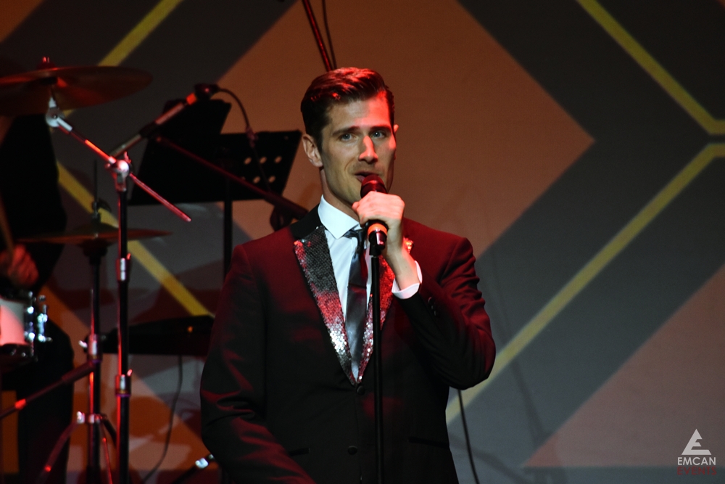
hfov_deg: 4.6
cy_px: 242
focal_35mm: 450
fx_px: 9063
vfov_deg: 3.1
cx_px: 362
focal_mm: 300
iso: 1600
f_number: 5.6
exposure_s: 1/80
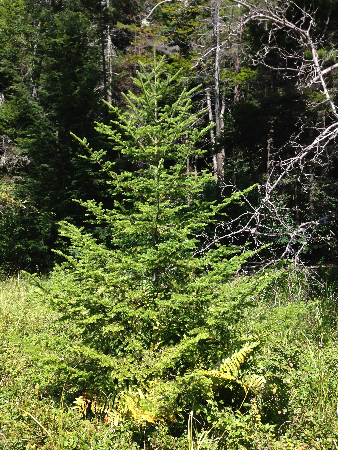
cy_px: 225
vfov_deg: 55.4
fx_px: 430
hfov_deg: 42.9
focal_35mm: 33
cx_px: 169
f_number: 2.4
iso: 50
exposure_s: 1/733
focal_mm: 4.13
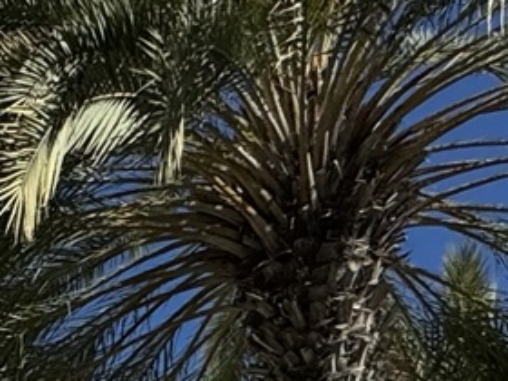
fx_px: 1468
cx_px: -457
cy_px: 907
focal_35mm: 100
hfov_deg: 16.0
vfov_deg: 12.0
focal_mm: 2.22
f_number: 2.2
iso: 40
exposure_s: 1/4630
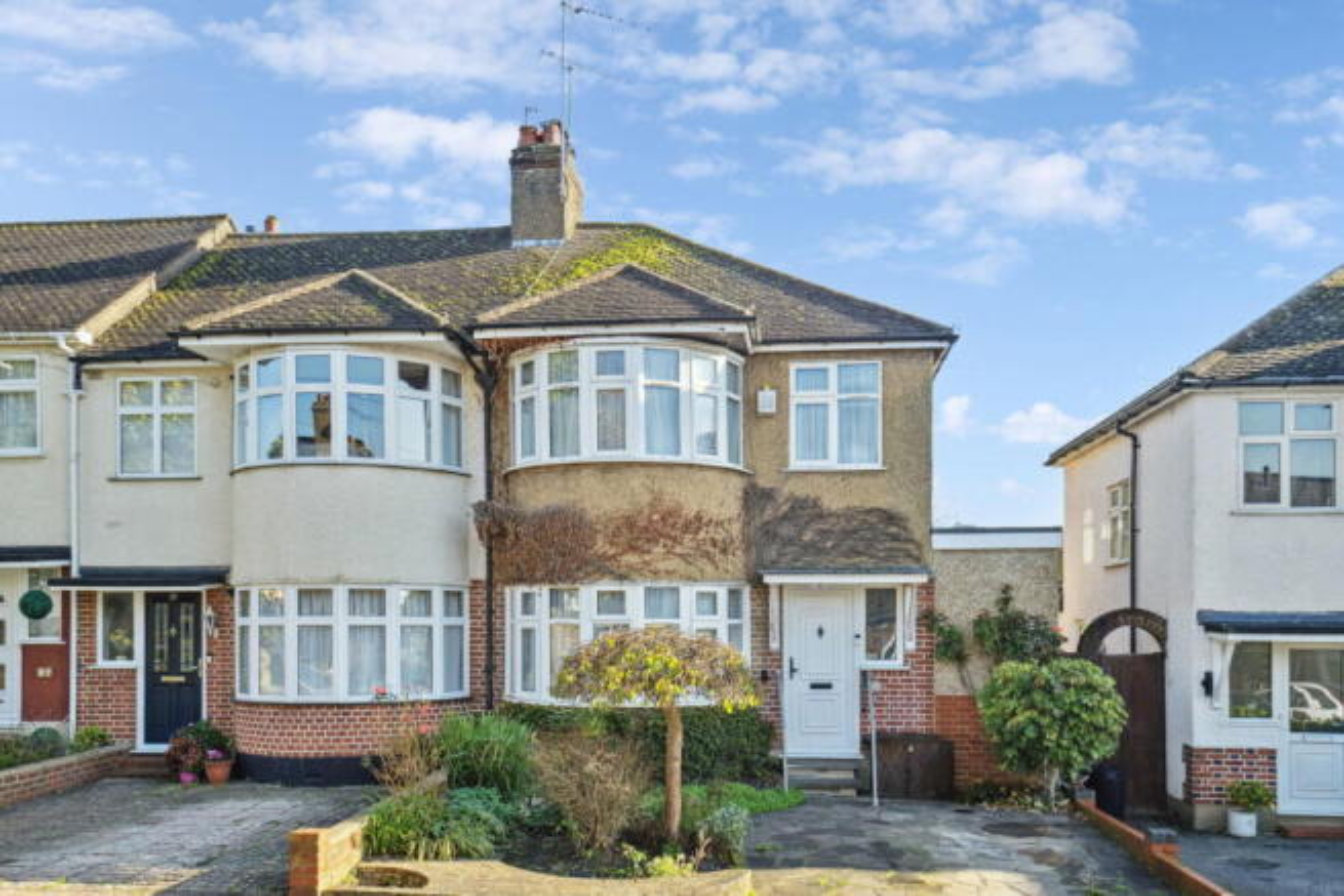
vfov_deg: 42.3
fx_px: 1158
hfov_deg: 60.3
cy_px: 448
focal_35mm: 31
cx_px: 672
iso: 1600
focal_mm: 31
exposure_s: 1/1250
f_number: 6.3
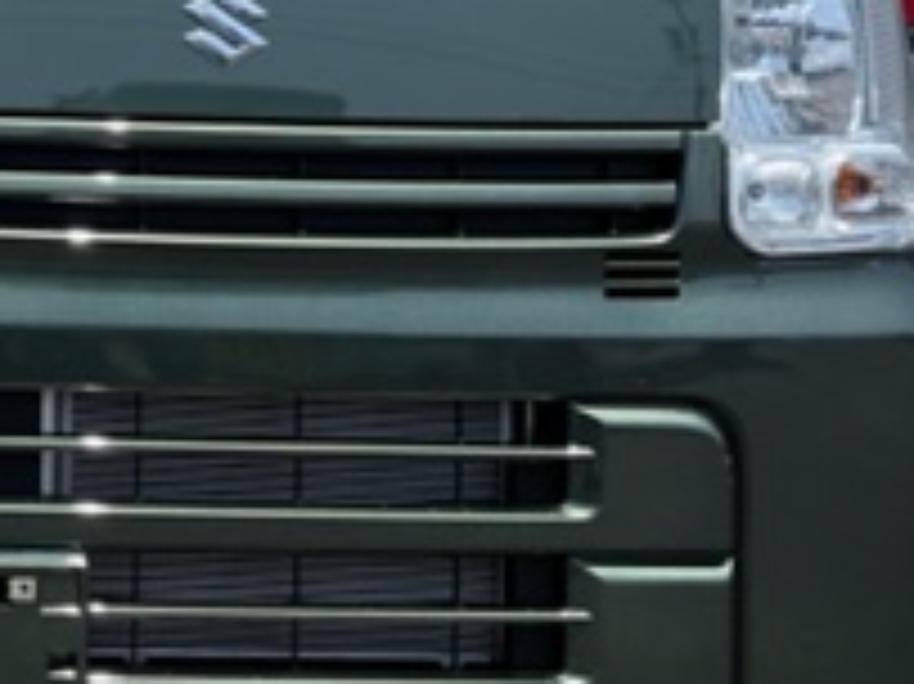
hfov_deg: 21.8
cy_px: 4
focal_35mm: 82
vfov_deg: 17.6
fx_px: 2164
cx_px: -225
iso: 32
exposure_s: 1/3205
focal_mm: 4.2
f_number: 1.6
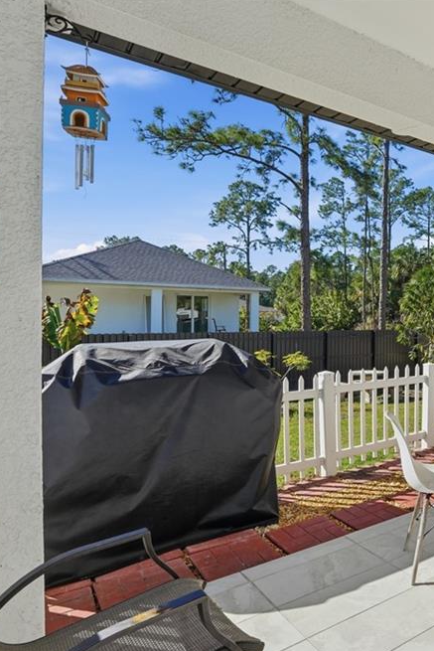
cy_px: 332
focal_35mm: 25
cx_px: 479
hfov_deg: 41.0
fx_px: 452
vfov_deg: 71.5
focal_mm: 16
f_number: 9
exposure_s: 1/4000
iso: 400
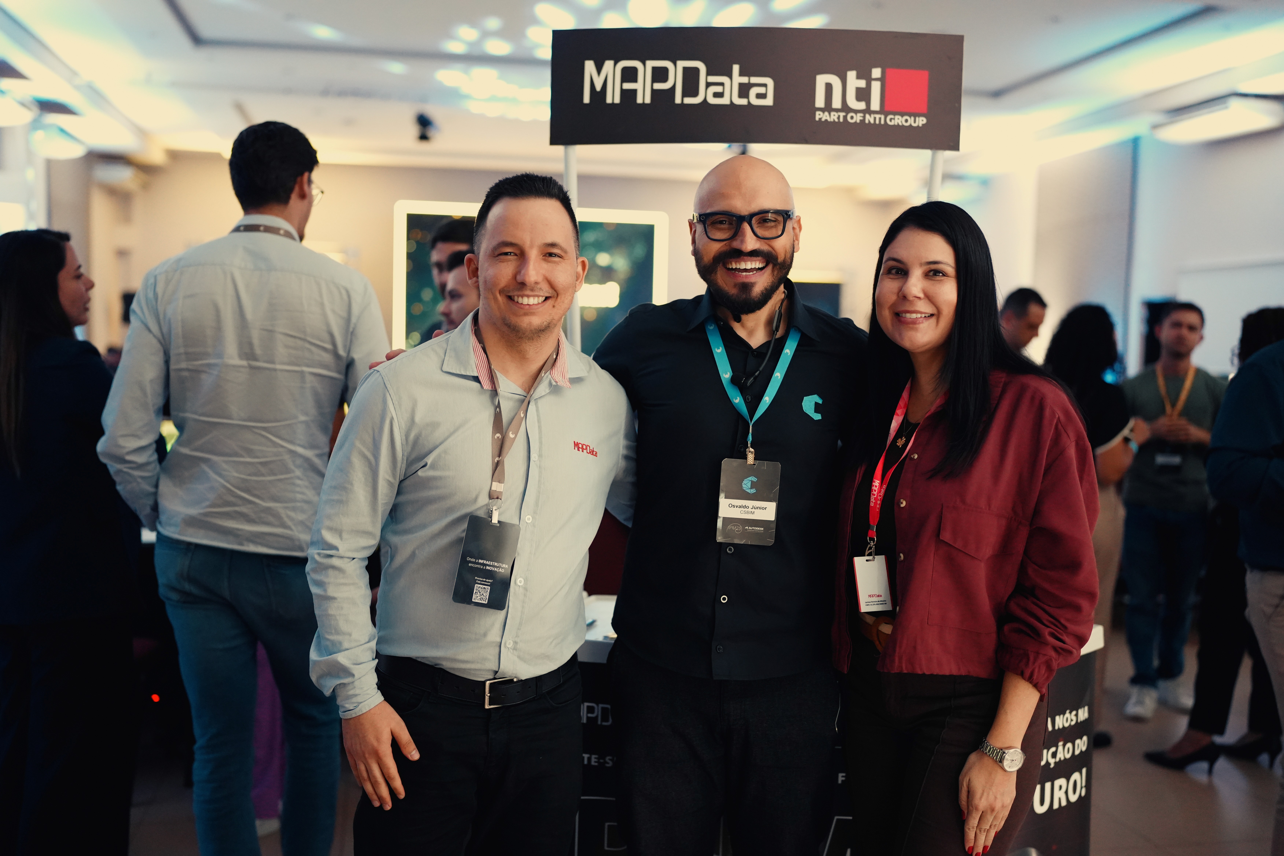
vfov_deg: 37.9
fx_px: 1248
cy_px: 428
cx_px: 642
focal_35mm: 35
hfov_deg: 54.4
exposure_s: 1/125
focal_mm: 35
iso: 4000
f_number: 1.4
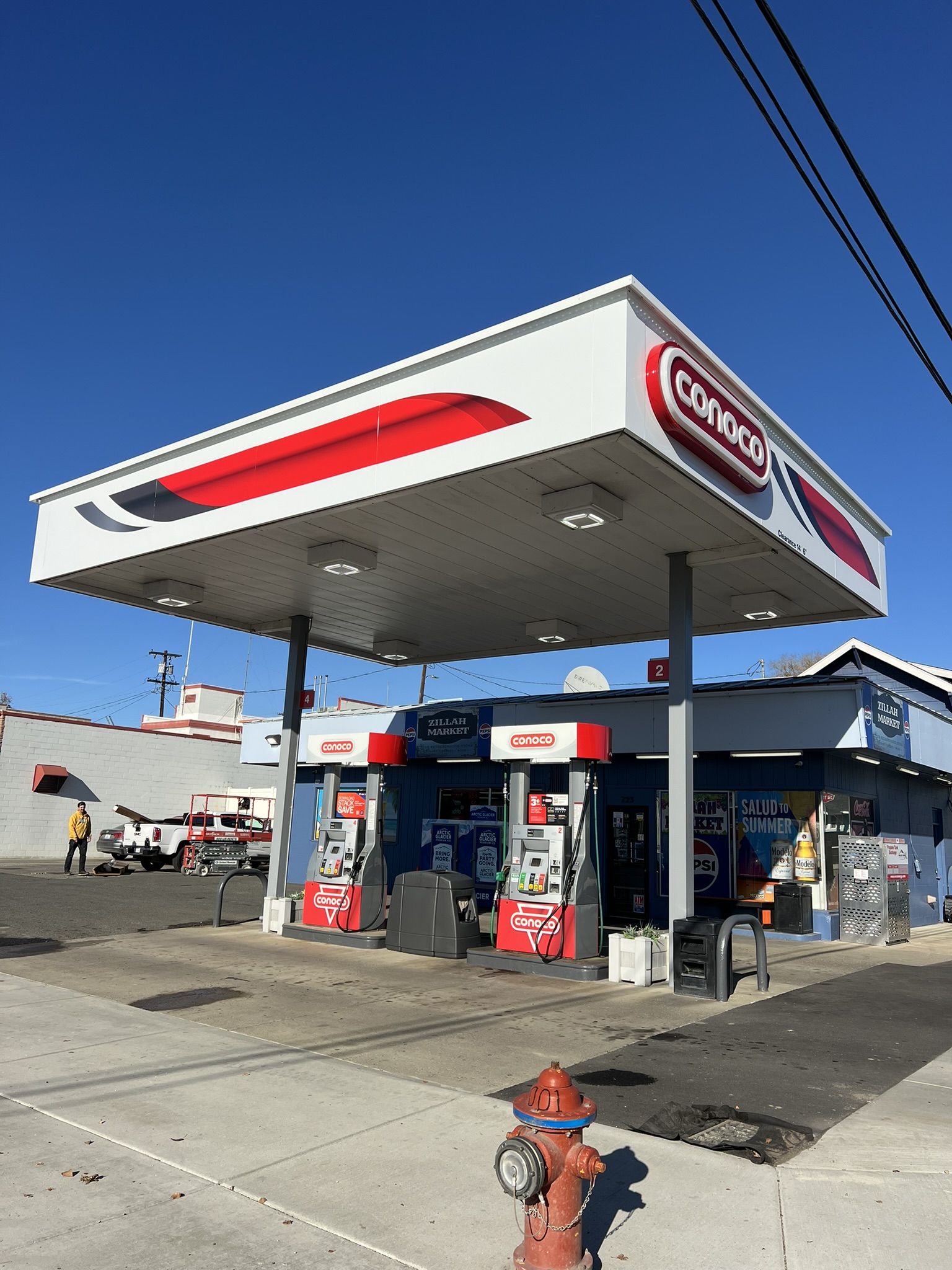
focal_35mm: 26
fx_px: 953
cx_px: 476
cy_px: 635
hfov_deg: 53.1
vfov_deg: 67.3
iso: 50
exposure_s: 1/5882
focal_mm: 5.7
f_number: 1.5
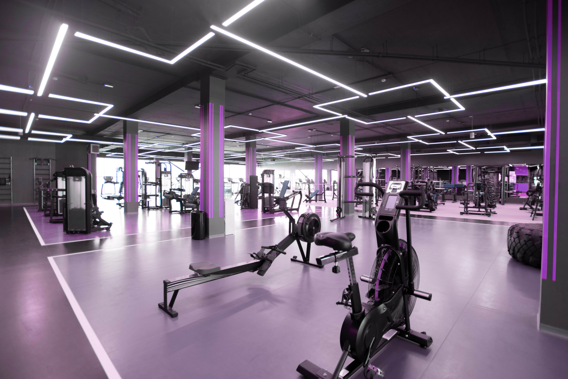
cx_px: 284
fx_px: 268
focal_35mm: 17
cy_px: 190
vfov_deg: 70.4
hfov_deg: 93.3
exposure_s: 1/60
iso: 800
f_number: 2.8
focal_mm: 17
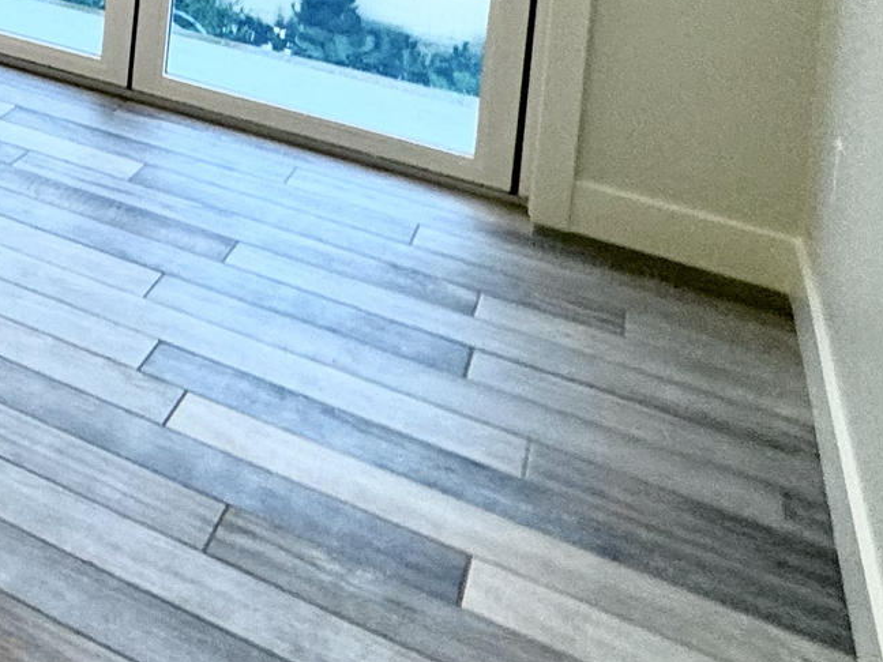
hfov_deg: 24.1
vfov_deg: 22.0
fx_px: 1377
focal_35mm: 54
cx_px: -570
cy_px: -355
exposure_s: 1/120
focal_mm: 2.22
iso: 125
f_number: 2.2
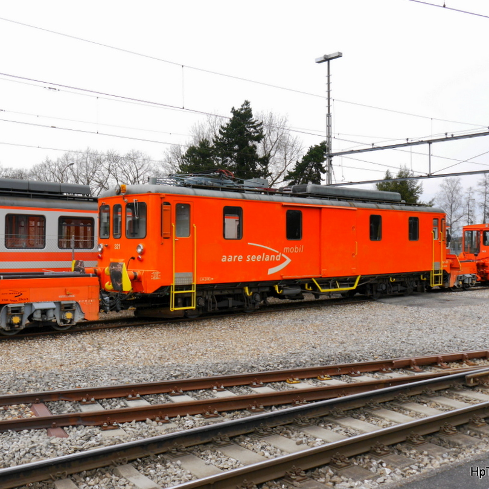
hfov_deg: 45.6
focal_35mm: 36
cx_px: 177
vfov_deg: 46.0
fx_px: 575
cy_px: 244
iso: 160
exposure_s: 1/250
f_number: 6.3
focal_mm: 15
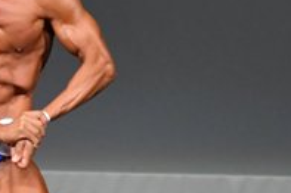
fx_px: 10976
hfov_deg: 1.5
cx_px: -17
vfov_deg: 1.0
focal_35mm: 1359
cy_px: 187
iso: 4000
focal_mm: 230
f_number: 5.6
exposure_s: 1/400
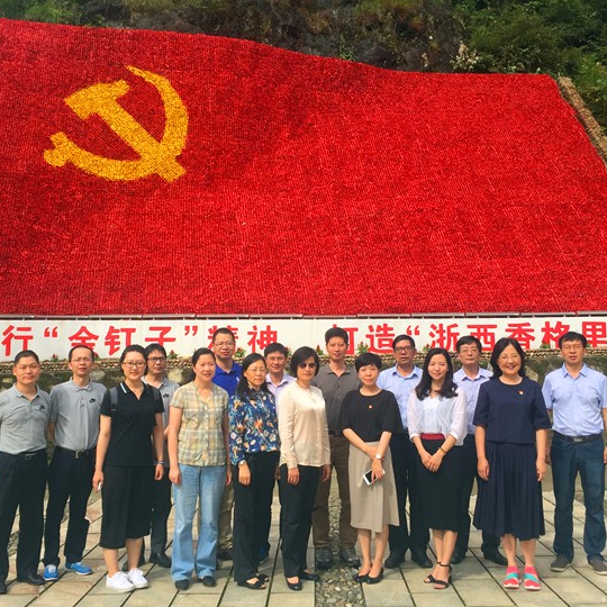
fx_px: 754
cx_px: 278
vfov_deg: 43.9
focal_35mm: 38
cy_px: 292
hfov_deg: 43.8
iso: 32
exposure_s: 1/1236
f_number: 2.2
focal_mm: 4.15
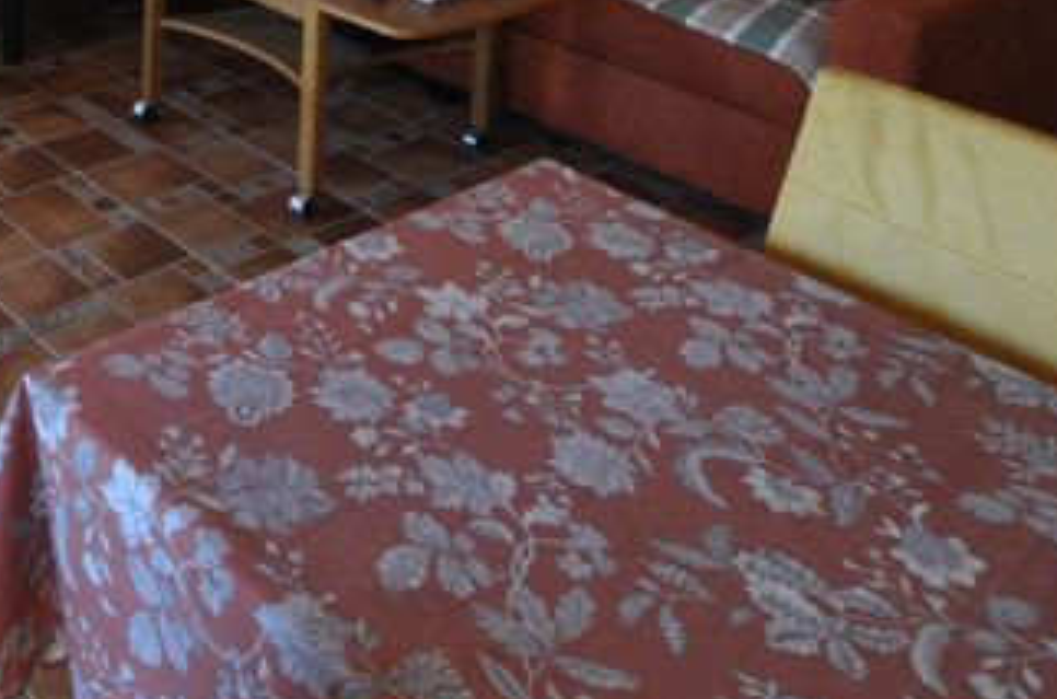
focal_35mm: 44
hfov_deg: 41.2
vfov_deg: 24.7
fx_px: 1289
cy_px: -300
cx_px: 110
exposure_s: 1/60
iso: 500
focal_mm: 10
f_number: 4
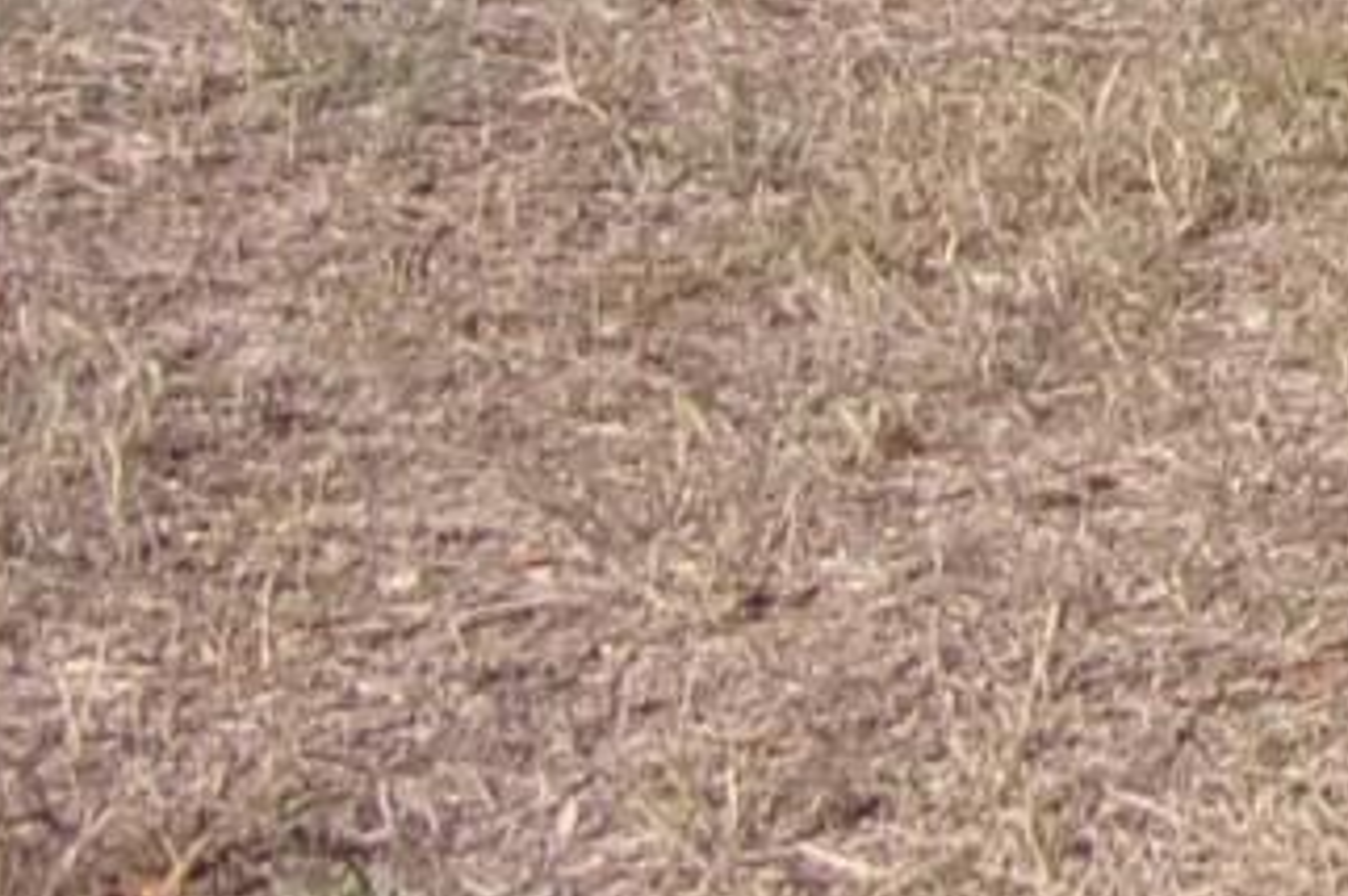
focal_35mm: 159
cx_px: 4228
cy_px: -1750
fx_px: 5948
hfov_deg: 9.6
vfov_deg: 7.6
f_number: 3.3
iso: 80
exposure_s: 1/1300
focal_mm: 4.3
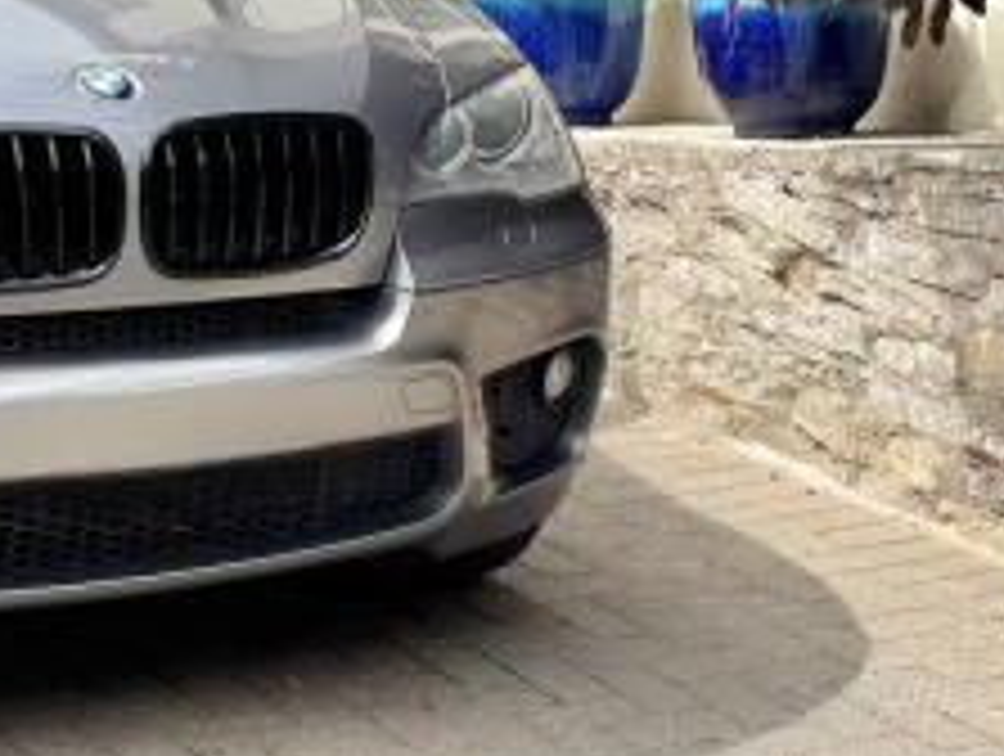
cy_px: -45
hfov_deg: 17.9
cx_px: 554
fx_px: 3196
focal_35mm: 110
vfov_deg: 13.3
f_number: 1.78
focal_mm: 6.76
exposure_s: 1/2833
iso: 80
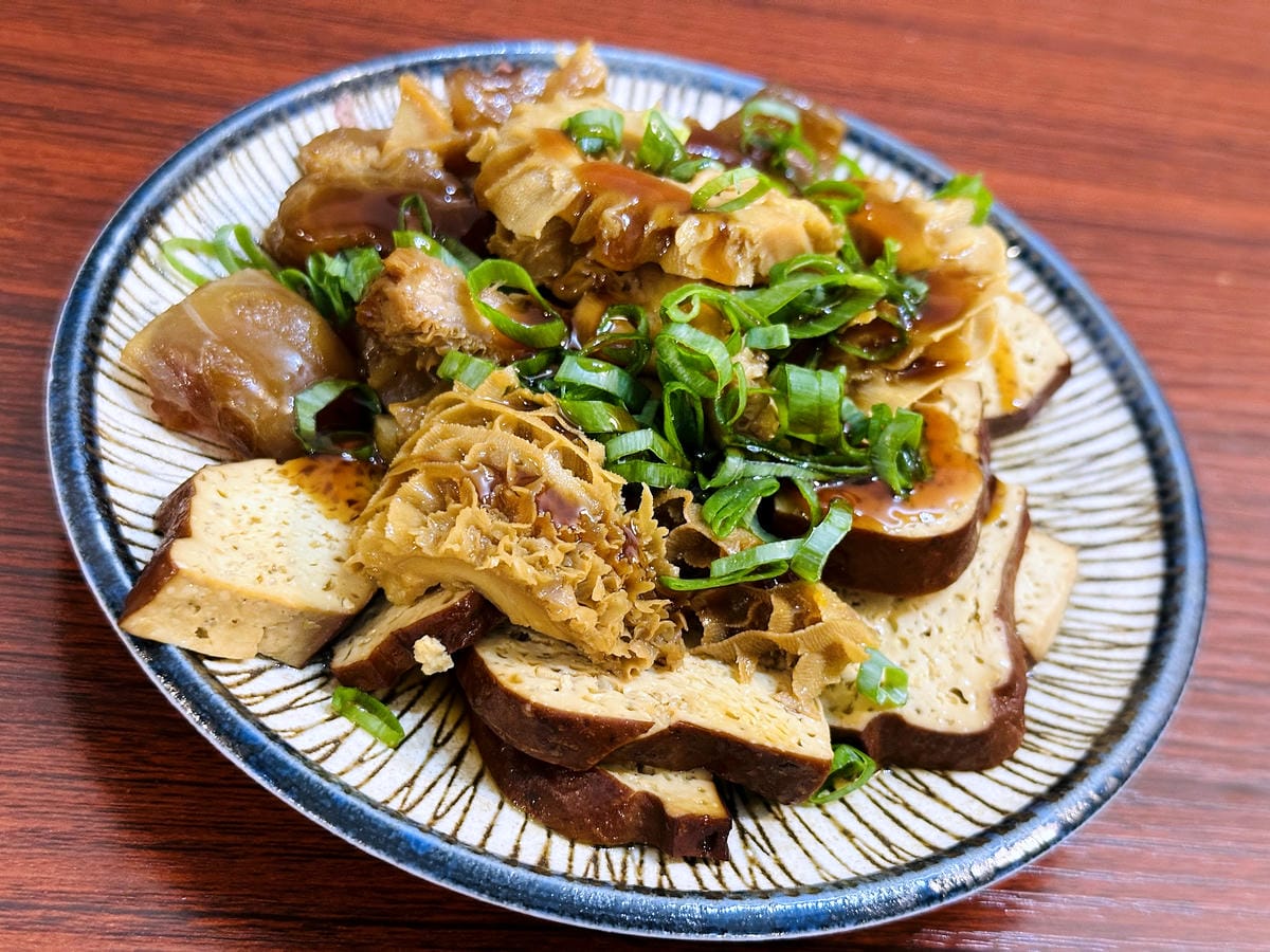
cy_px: 476
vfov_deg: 30.3
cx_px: 635
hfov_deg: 39.7
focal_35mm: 48
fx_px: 1761
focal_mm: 6.86
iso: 400
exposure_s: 1/40
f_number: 1.78
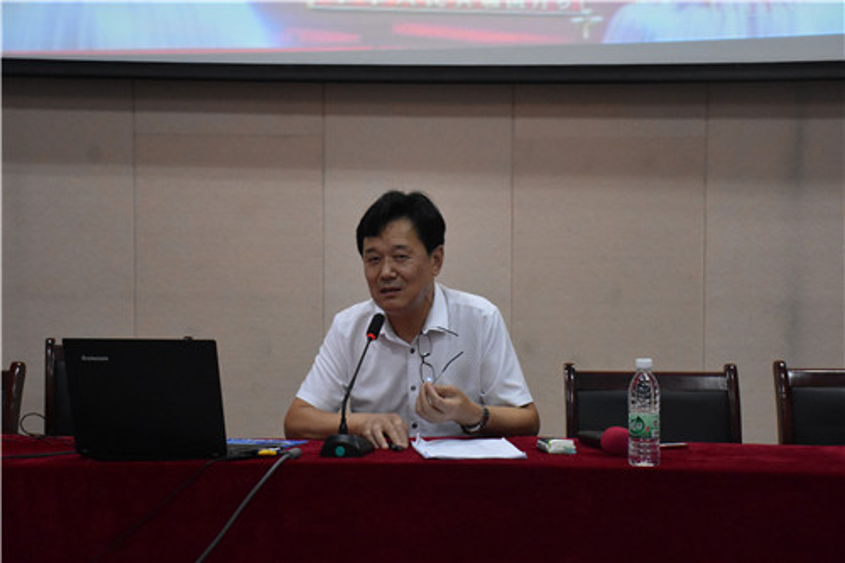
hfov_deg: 28.1
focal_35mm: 72
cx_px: 422
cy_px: 282
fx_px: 1689
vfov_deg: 18.9
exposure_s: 1/60
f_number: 4.5
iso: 3600
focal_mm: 48
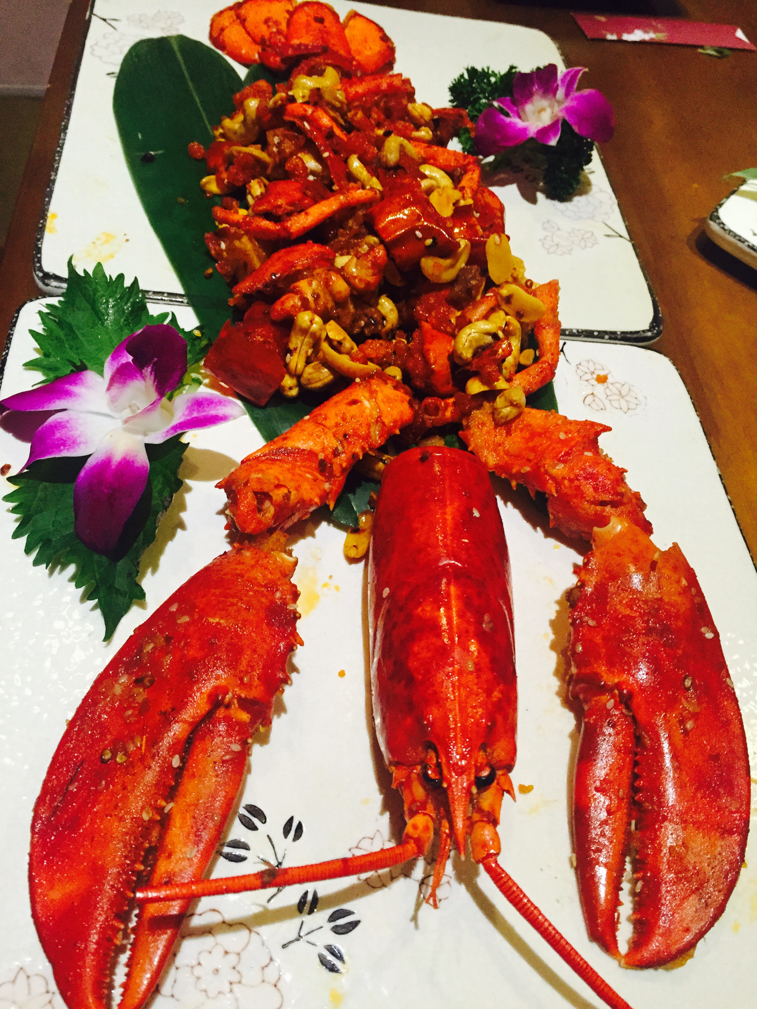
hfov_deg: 48.2
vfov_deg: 61.7
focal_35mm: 29
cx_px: 378
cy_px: 504
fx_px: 846
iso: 200
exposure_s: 1/30
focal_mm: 4.15
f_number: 2.2
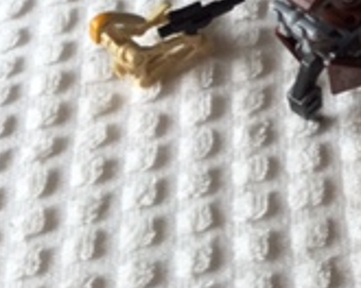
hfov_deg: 15.1
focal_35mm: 110
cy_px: -159
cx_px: 650
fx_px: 1175
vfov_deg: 13.1
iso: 50
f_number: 2.2
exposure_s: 1/120
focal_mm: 4.15
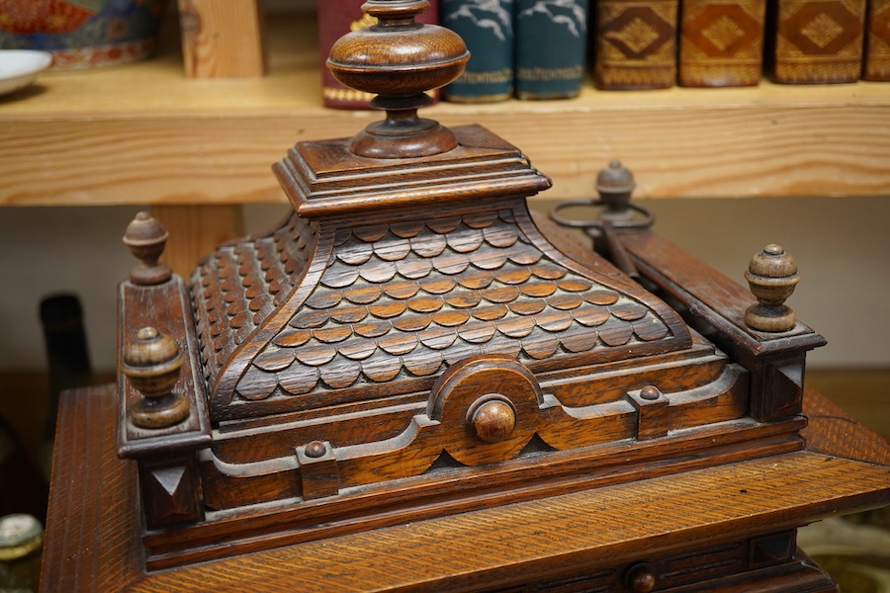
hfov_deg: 43.6
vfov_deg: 29.9
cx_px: 445
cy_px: 296
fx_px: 1112
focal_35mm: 45
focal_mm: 30
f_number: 5.6
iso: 1250
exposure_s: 1/125
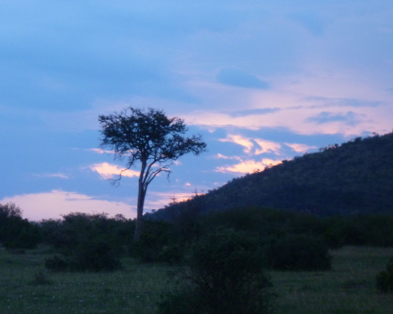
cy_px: 159
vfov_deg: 8.3
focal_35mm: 186
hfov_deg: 10.4
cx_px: 148
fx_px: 2163
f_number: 6.9
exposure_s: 1/10
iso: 400
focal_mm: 25
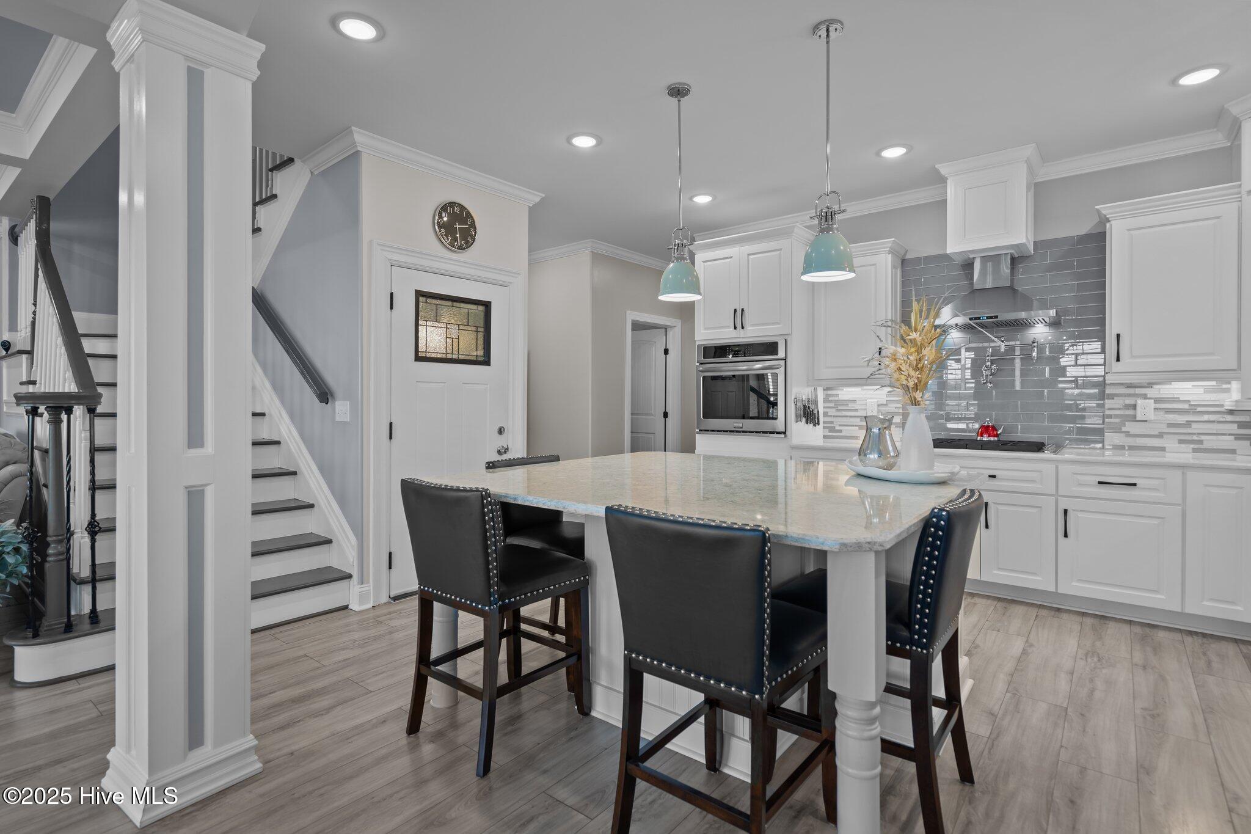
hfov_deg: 93.3
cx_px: 626
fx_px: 591
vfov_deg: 70.4
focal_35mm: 17
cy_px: 417
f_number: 4
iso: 400
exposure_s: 1/13
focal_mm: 17
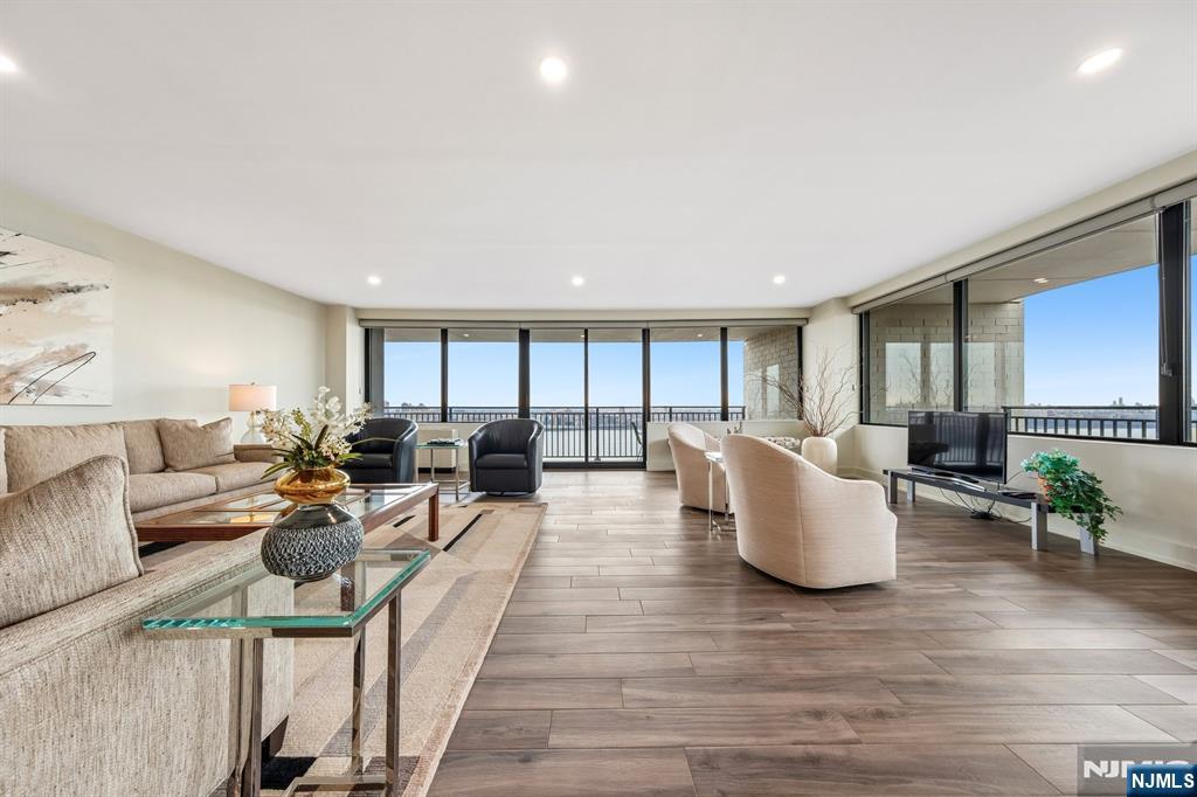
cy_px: 398
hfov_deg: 112.6
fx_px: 399
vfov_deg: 90.0
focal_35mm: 12
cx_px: 598
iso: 160
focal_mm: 8
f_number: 8
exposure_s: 1/13
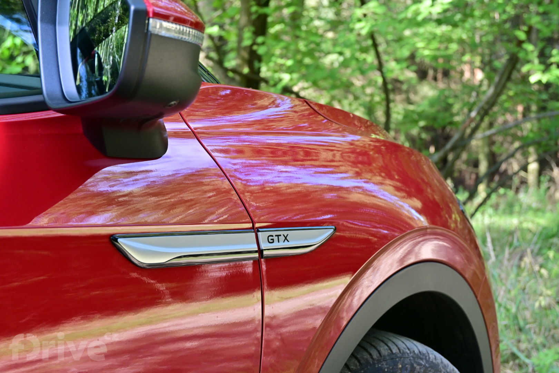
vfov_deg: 19.3
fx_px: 1095
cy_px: 186
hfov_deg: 28.6
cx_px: 280
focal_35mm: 70
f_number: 6
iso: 280
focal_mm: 47
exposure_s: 1/80
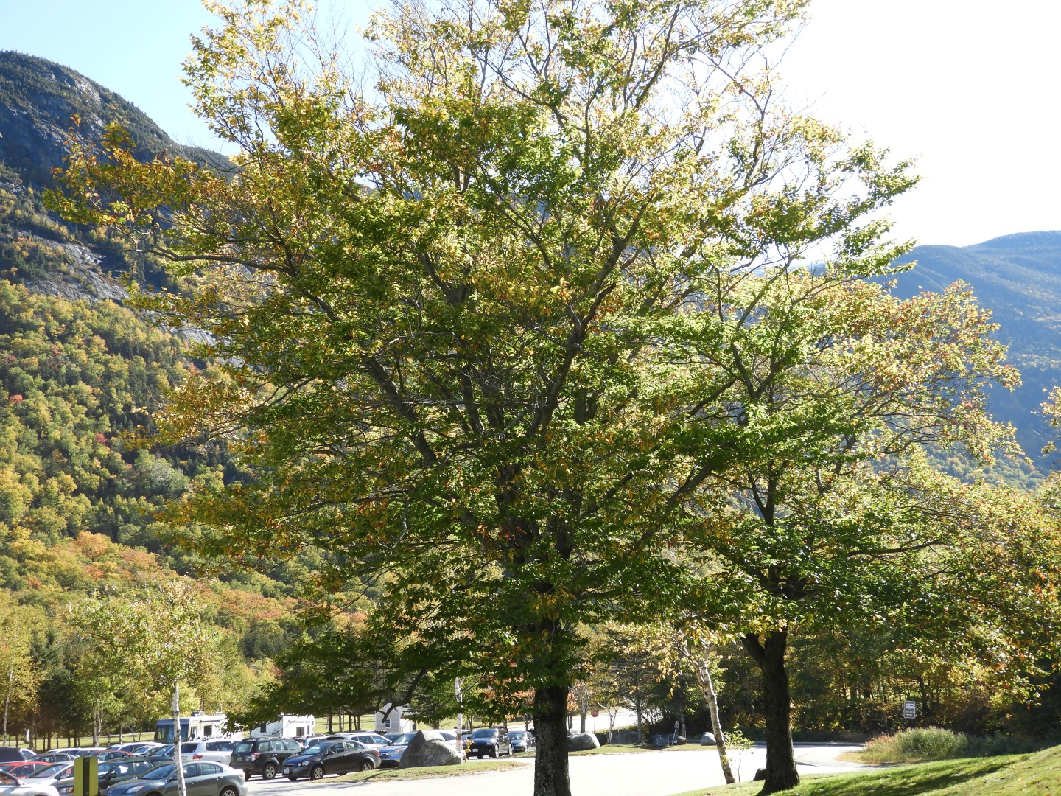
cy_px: 398
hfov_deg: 38.2
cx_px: 530
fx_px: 1533
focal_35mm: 50
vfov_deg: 29.1
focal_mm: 9
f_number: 4
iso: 100
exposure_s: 1/250
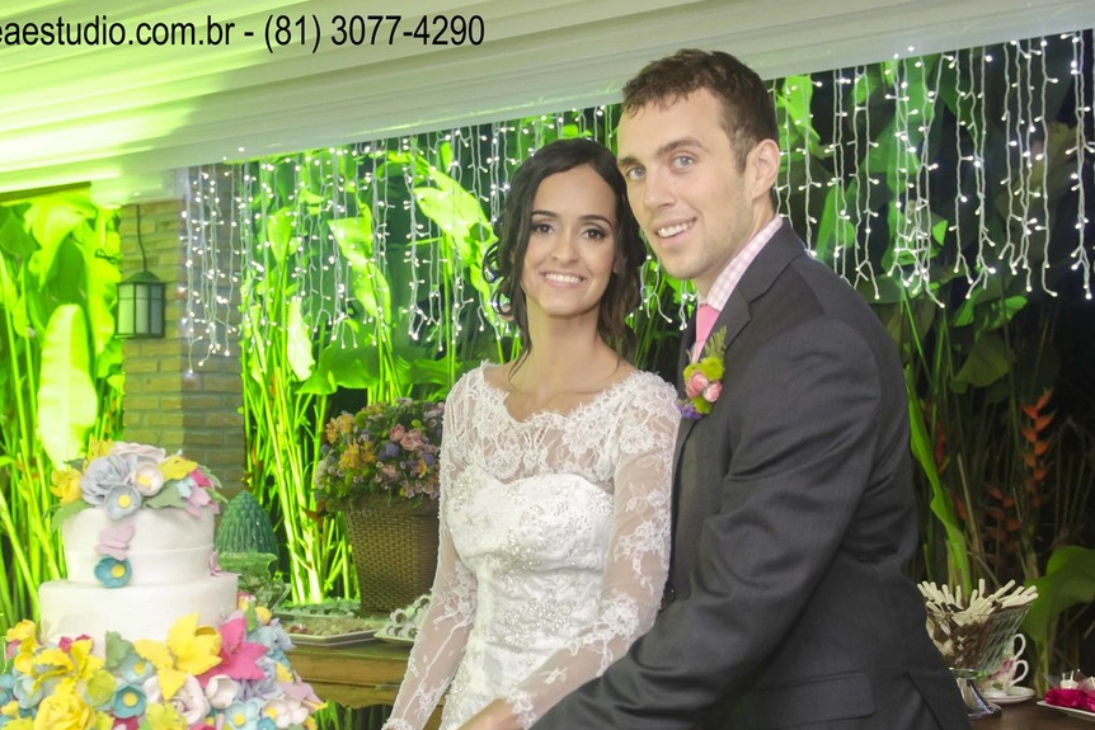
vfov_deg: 26.8
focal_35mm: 50
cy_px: 488
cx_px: 555
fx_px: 1521
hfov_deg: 39.6
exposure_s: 1/125
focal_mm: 24
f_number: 2.8
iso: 2000
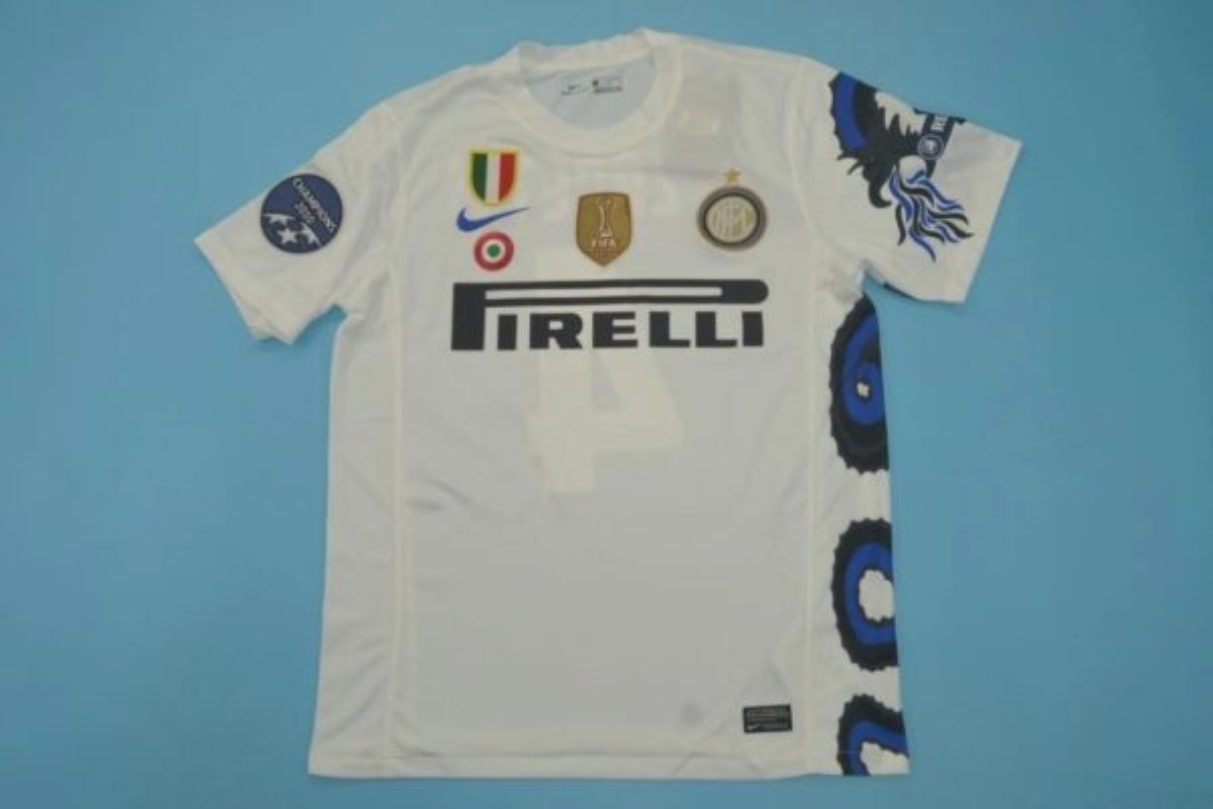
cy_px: 404
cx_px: 606
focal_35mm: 33
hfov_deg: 57.2
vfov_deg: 40.0
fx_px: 1112
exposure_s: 1/60
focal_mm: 22
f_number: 8
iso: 200
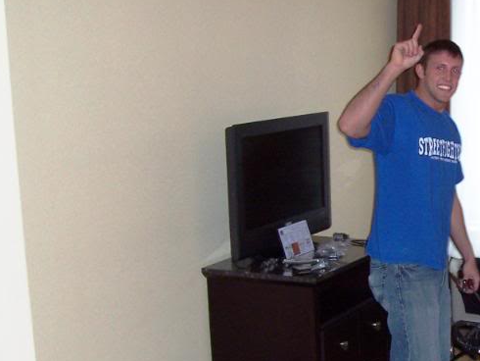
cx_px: 481
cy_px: 256
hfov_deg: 26.0
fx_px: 985
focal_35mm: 71
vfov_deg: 20.6
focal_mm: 5.6
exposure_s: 1/60
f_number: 2.7
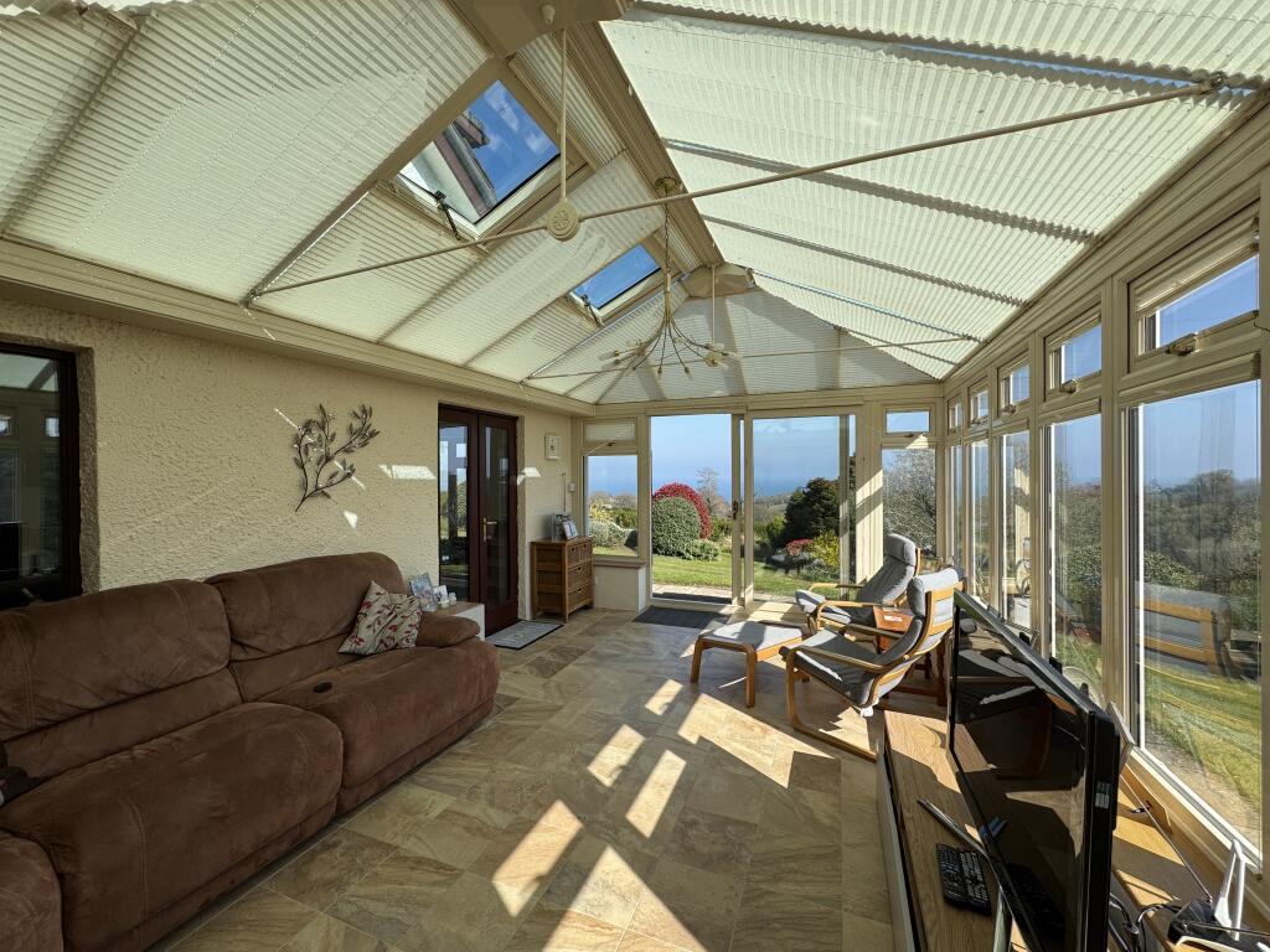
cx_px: 635
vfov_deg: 85.7
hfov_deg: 102.1
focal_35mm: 14
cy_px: 476
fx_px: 514
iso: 50
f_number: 2.2
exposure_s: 1/1020
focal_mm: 2.22
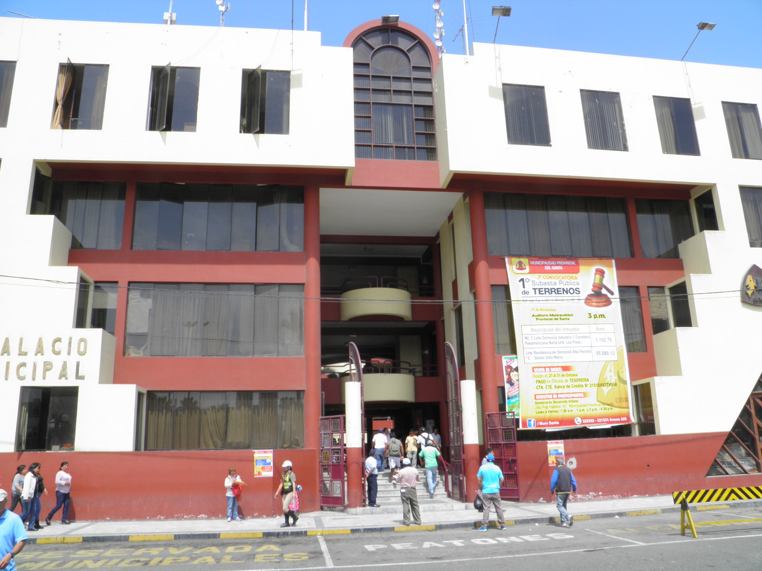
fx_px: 616
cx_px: 381
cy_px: 286
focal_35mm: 28
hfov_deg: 63.4
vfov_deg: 49.7
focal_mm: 4.9
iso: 50
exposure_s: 1/160
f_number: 5.7
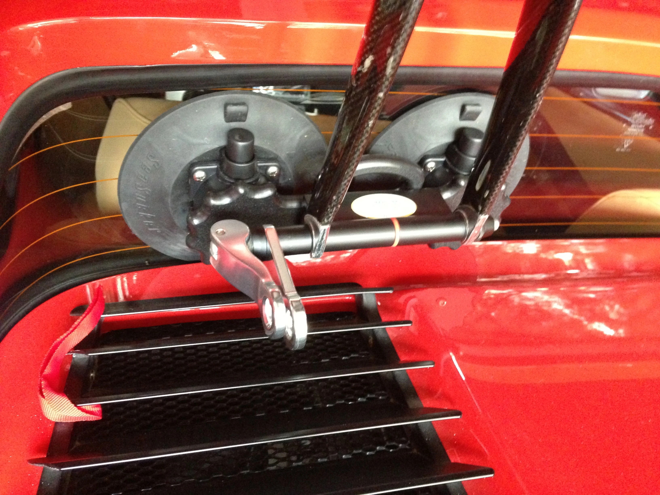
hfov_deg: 55.4
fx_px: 629
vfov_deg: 42.9
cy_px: 248
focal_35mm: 33
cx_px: 330
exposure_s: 1/15
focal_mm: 4.13
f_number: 2.4
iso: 640
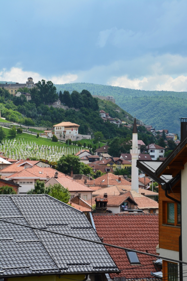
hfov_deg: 13.0
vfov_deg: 19.5
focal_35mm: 105
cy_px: 140
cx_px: 94
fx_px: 818
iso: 400
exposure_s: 1/320
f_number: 10
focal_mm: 70
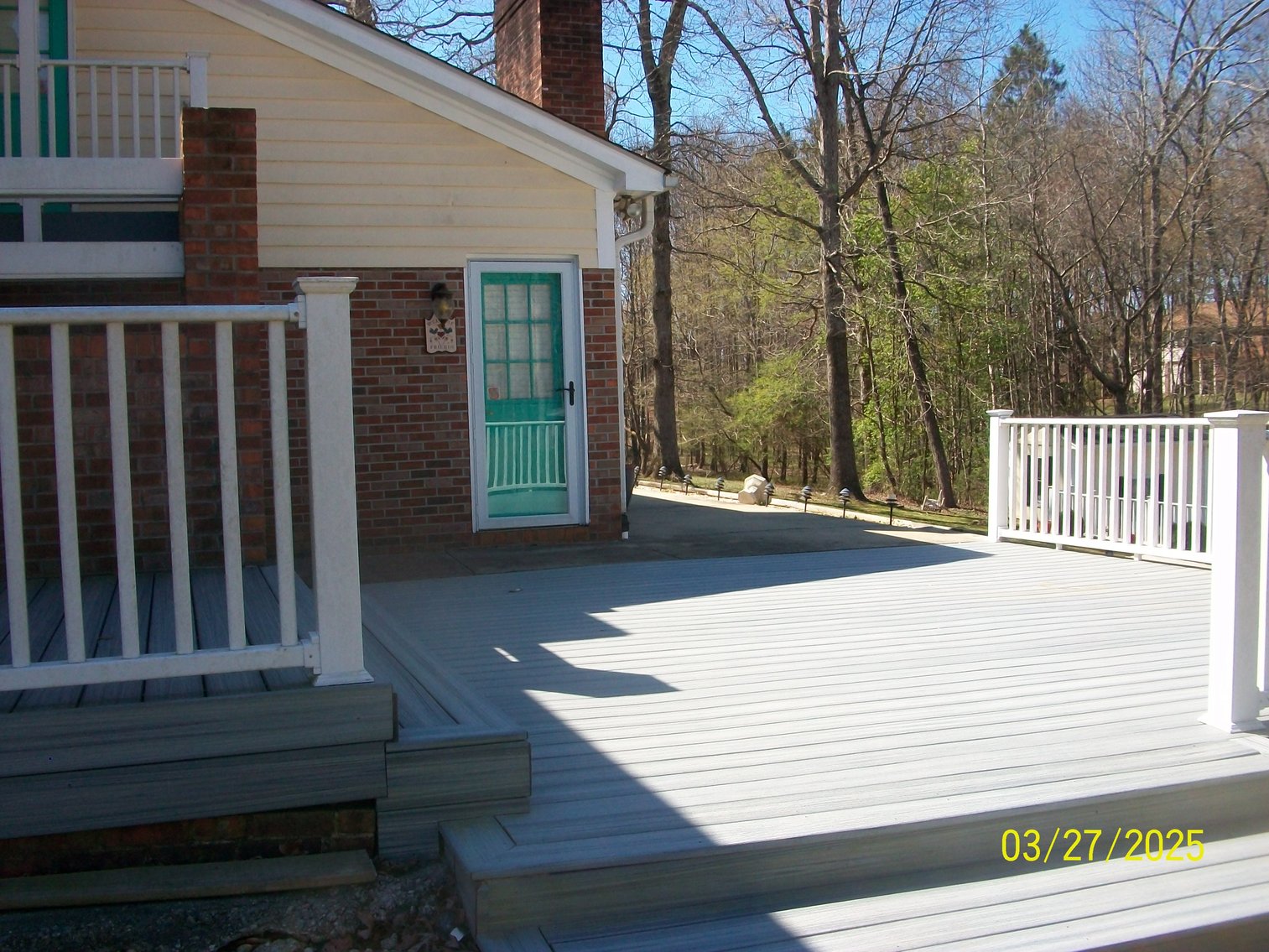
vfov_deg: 41.8
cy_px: 476
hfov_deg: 54.0
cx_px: 634
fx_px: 1247
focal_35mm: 34
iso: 80
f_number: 5.5
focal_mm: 5.7
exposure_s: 1/250
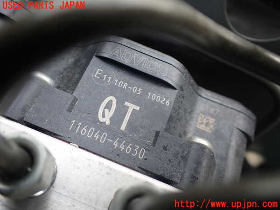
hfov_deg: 60.0
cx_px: 140
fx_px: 243
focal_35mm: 30
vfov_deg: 46.8
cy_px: 105
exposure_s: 1/125
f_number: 2.3
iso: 100
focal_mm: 5.4
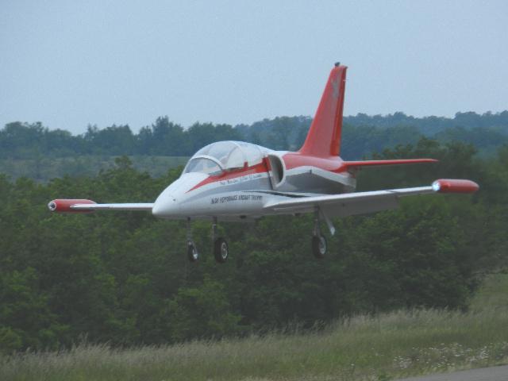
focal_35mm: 466
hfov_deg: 4.3
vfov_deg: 3.2
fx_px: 6839
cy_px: 190
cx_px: 254
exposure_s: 1/400
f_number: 5.7
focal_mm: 82.9
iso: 160
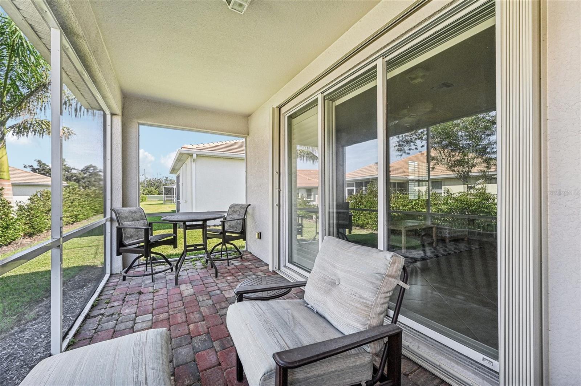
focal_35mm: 14
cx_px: 290
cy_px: 193
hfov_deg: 104.3
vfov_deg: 81.1
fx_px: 226
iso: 400
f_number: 8
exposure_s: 1/160
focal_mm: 14
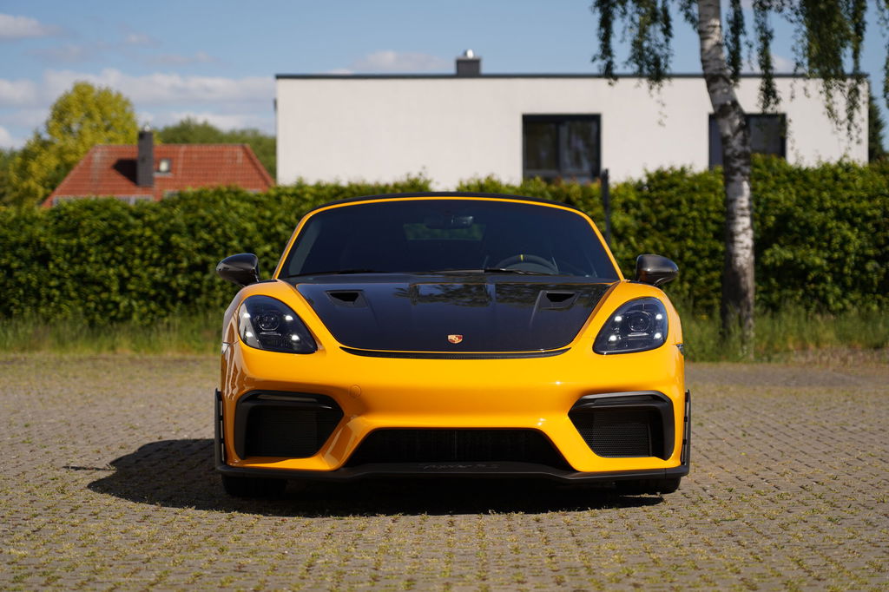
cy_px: 296
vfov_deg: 13.5
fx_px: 2493
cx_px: 444
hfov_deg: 20.2
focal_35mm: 101
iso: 100
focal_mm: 101
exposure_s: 1/1250
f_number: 4
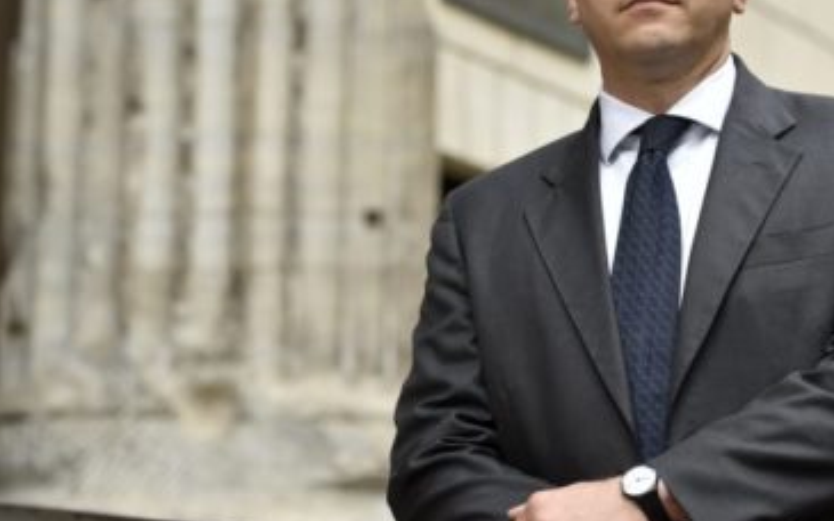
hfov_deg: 15.4
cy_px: 147
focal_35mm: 136
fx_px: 3091
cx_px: 500
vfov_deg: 9.6
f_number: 3.5
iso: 250
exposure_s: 1/640
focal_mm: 70
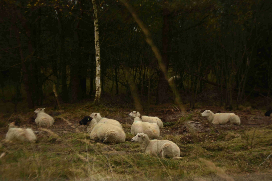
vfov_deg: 17.5
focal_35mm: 78
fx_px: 589
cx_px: 136
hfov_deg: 26.0
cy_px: 90
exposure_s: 1/125
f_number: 5.6
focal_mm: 52
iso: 160
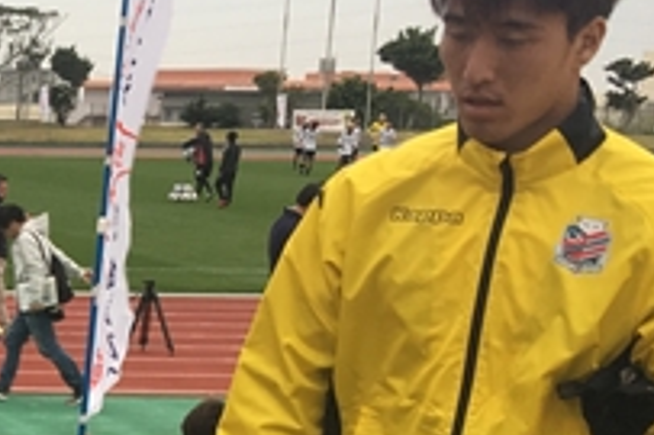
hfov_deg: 15.0
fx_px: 2160
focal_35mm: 119
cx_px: -522
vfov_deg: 11.3
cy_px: 509
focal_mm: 4.15
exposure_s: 1/120
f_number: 2.2
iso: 25
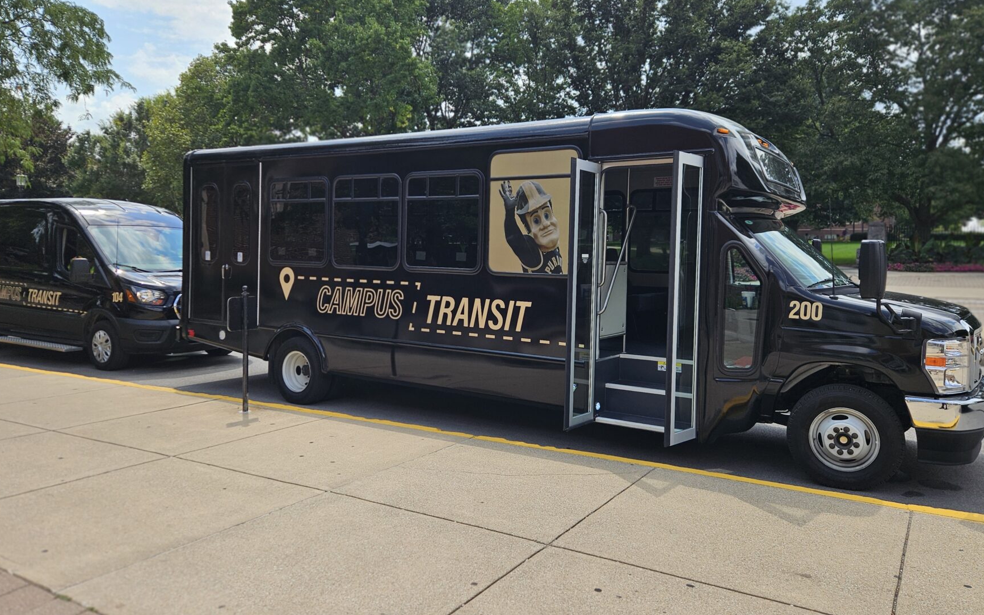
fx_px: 724
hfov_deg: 68.4
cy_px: 271
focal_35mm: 27
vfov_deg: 45.9
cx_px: 510
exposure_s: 1/1686
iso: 25
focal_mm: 5.4
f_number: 1.8
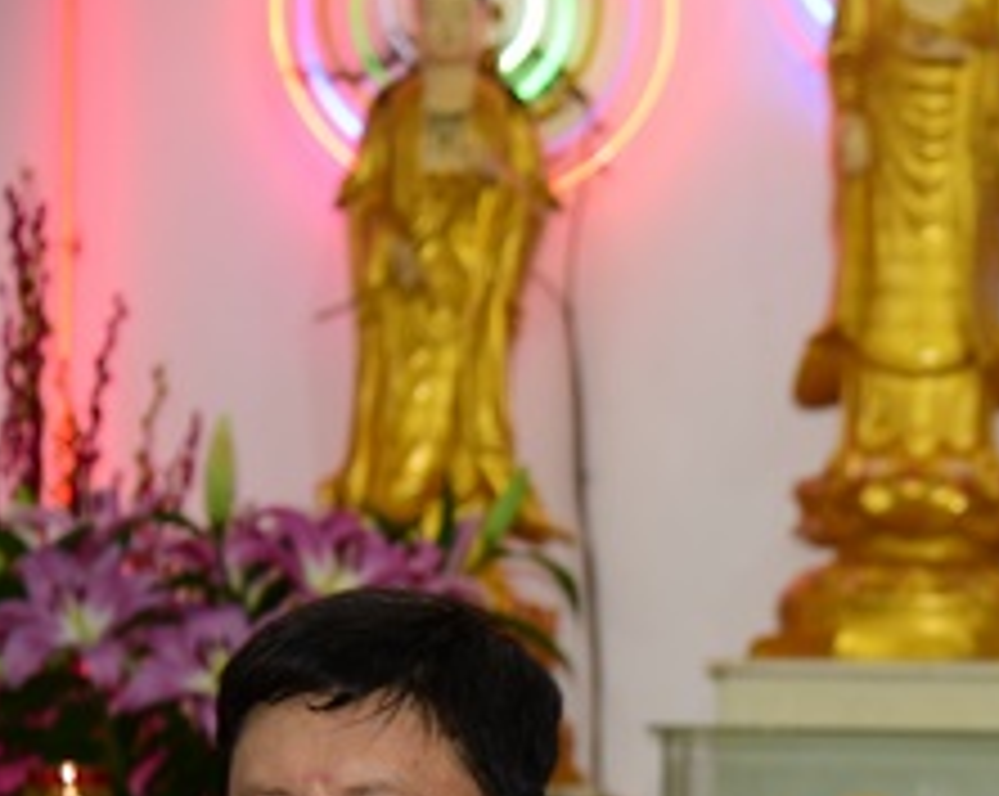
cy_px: 940
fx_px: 5285
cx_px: 1364
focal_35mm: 179
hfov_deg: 10.5
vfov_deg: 8.5
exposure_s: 1/60
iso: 320
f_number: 4
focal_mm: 65
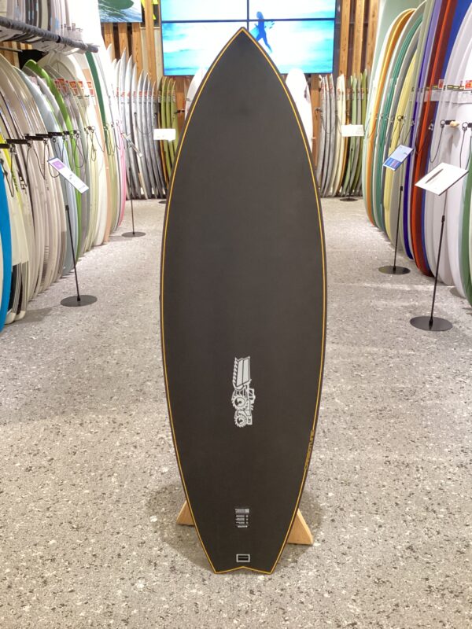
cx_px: 236
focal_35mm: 31
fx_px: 564
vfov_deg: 58.4
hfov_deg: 45.4
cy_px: 314
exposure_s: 1/50
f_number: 2.4
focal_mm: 3.3
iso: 400
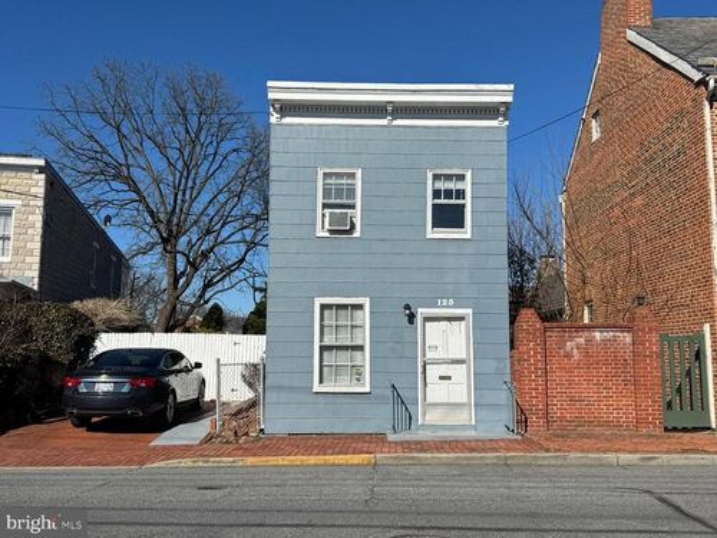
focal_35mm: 24
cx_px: 358
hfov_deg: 71.6
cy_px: 269
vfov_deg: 56.8
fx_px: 497
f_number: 1.78
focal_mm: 6.76
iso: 80
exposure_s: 1/6410
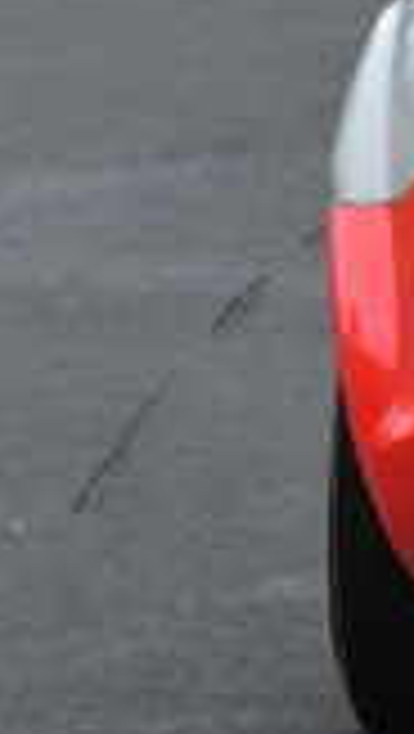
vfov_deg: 0.6
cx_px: 1400
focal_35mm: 3848
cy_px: -86
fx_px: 74903
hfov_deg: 0.3
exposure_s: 1/640
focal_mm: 500
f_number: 10
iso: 1600
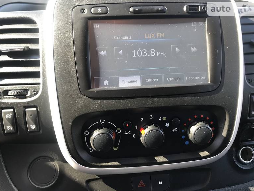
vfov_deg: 48.2
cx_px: 128
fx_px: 213
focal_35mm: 29
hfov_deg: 61.7
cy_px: 97
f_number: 1.8
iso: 40
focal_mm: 4
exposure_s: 1/100
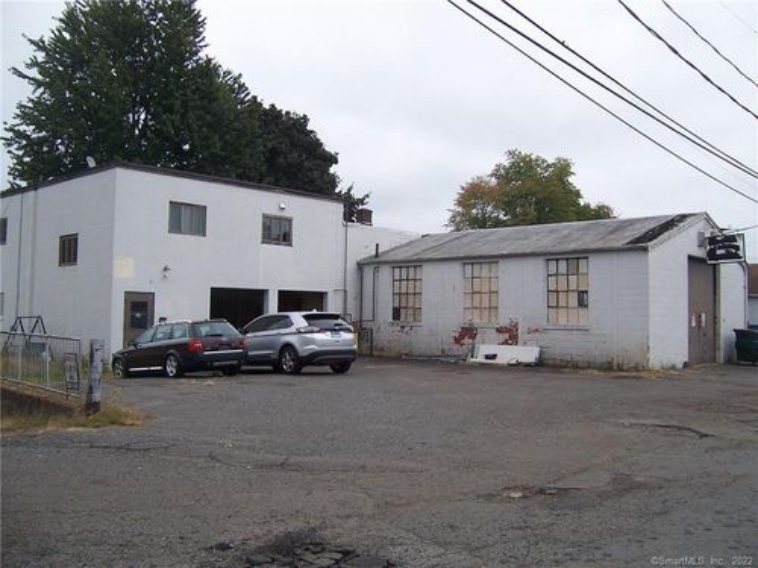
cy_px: 284
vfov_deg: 42.9
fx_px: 723
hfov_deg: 55.4
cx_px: 379
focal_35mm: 33
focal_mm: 5.5
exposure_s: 1/250
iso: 80
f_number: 3.4
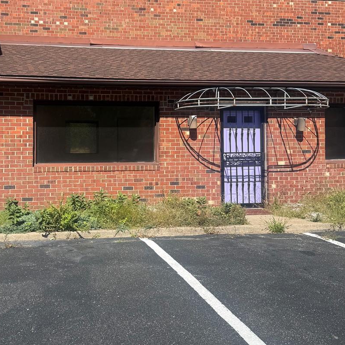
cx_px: 128
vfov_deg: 40.8
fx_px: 462
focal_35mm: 41
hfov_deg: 40.6
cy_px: 146
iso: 80
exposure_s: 1/3584
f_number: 1.78
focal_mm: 6.76
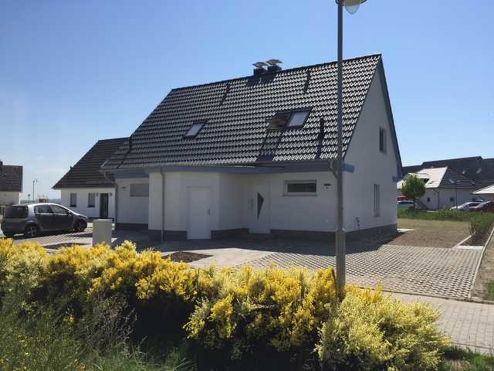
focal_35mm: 29
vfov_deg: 48.2
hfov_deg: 61.7
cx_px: 247
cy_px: 186
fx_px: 414
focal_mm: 4.15
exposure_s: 1/2639
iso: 32
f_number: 2.2
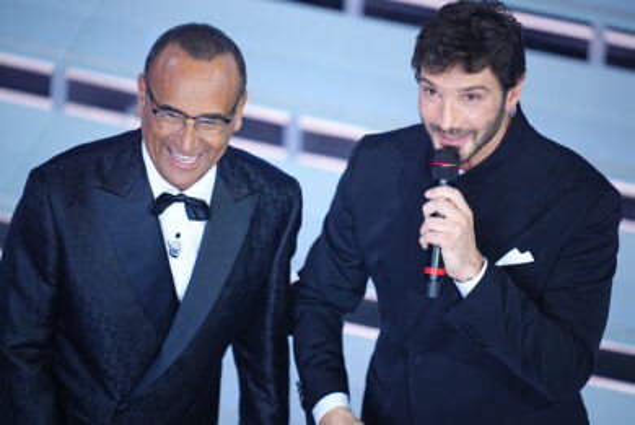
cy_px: 212
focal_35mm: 400
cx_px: 318
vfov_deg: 3.4
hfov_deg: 5.1
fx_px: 7063
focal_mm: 400
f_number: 2.8
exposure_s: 1/400
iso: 3200
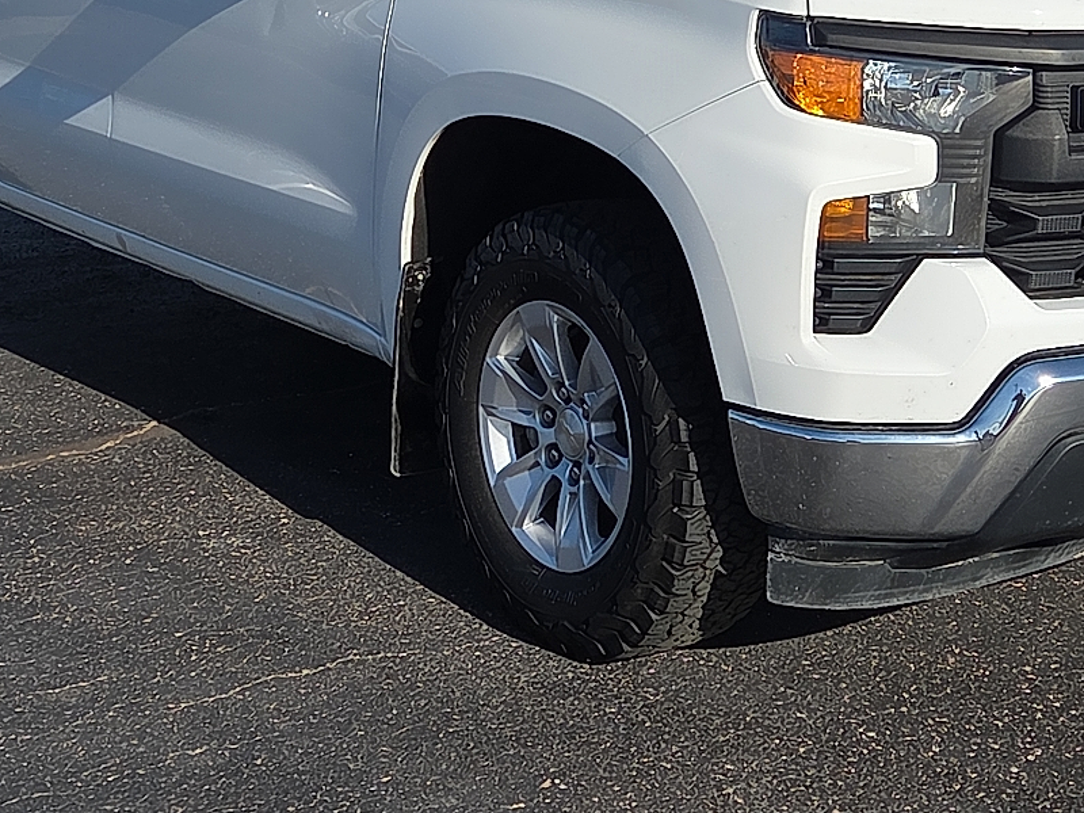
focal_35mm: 80
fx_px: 2505
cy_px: 103
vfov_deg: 18.2
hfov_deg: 24.4
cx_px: 630
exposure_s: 1/10000
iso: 77
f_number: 1.8
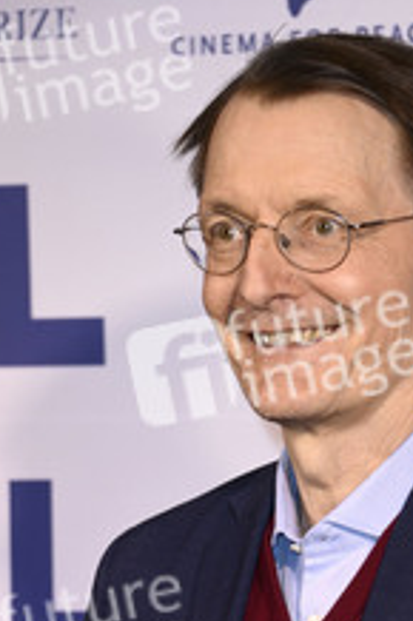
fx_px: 5067
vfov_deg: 7.0
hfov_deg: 4.7
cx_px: 356
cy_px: 501
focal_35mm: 294
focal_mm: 160
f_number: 6.3
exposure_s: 1/250
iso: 640
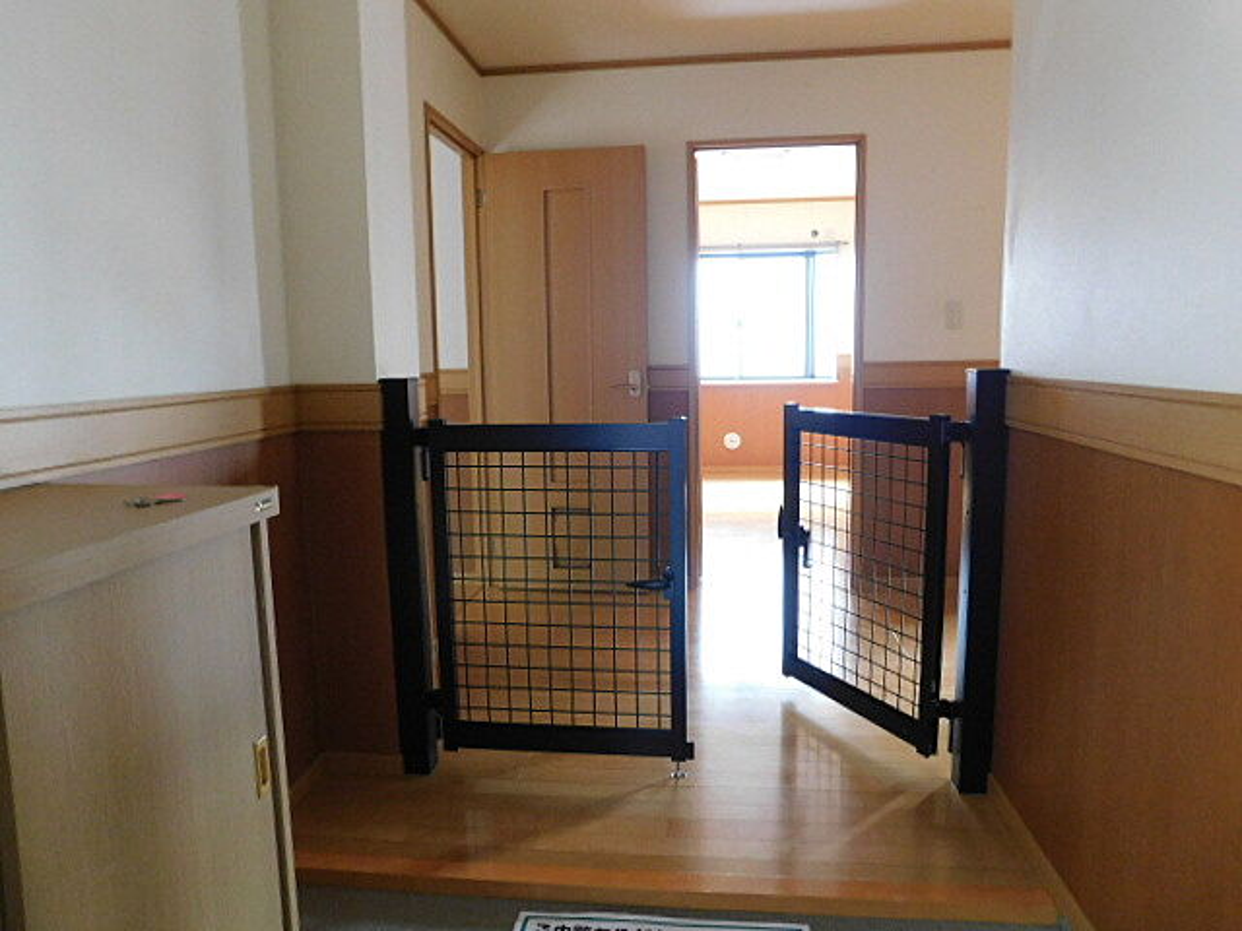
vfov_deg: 58.9
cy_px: 466
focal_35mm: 23
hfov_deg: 73.9
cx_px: 621
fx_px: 825
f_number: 3
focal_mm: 4
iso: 400
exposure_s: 1/8
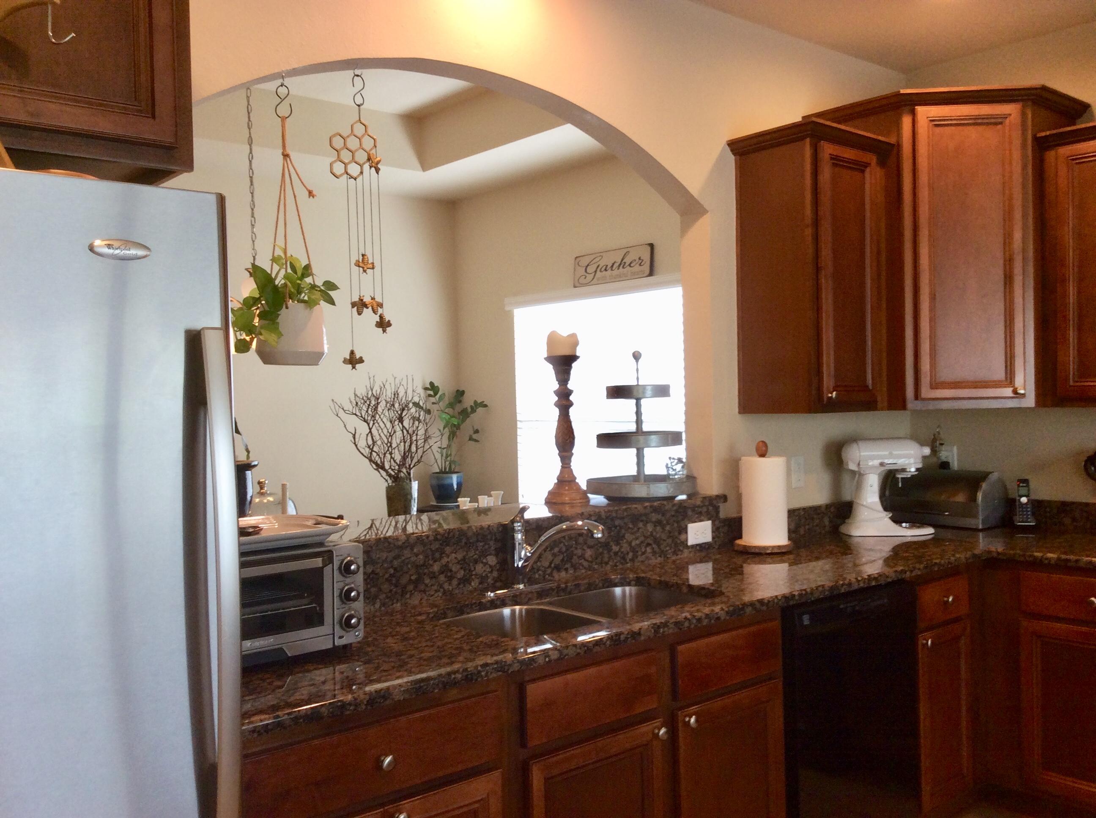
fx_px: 1012
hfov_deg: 56.9
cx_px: 548
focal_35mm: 32
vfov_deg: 44.1
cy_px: 409
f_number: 2.4
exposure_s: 1/24
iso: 50
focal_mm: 3.3
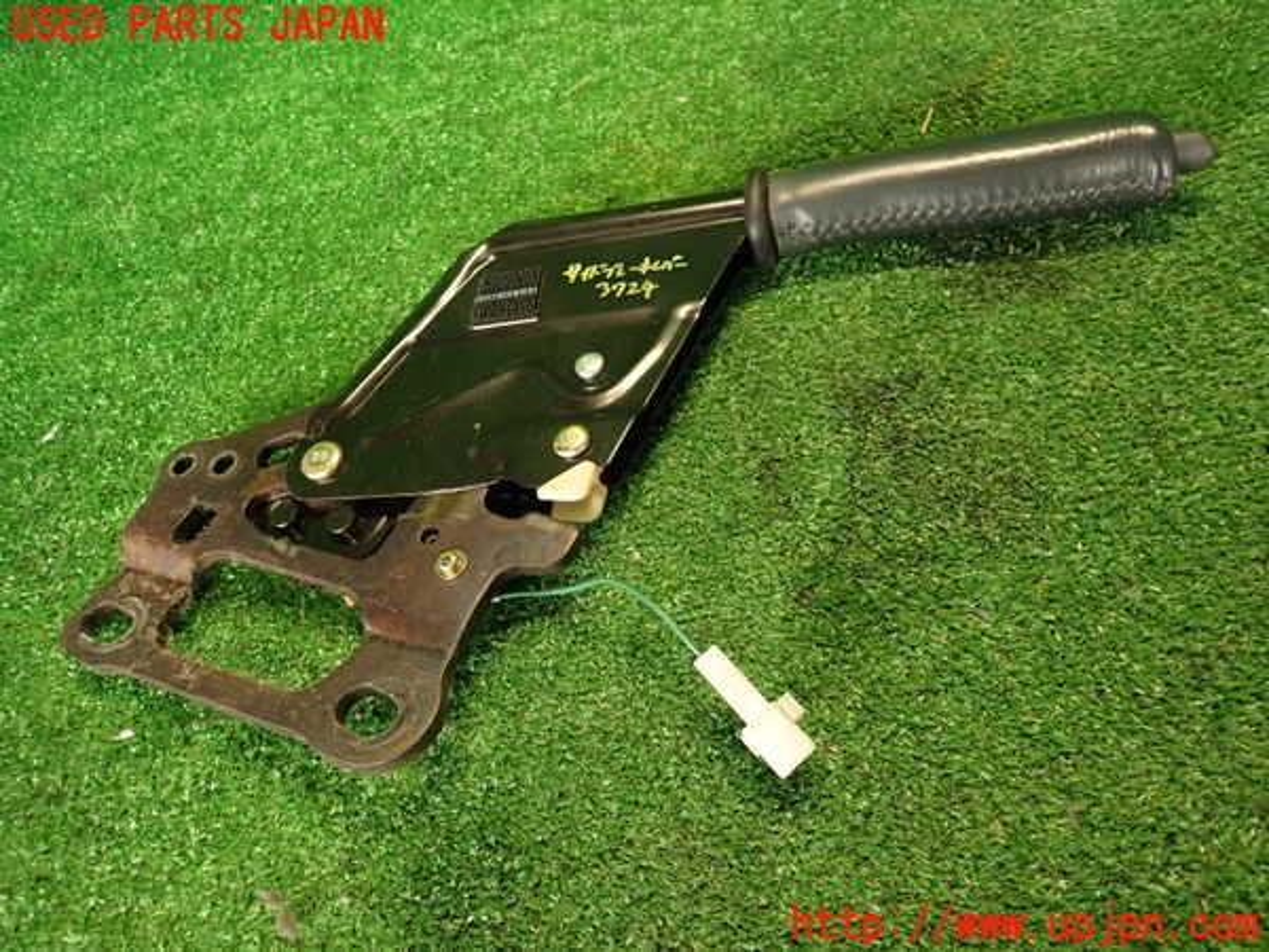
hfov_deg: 69.4
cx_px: 634
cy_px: 476
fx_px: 916
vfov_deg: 54.9
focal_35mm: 25
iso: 200
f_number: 2
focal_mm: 4.5
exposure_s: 1/30
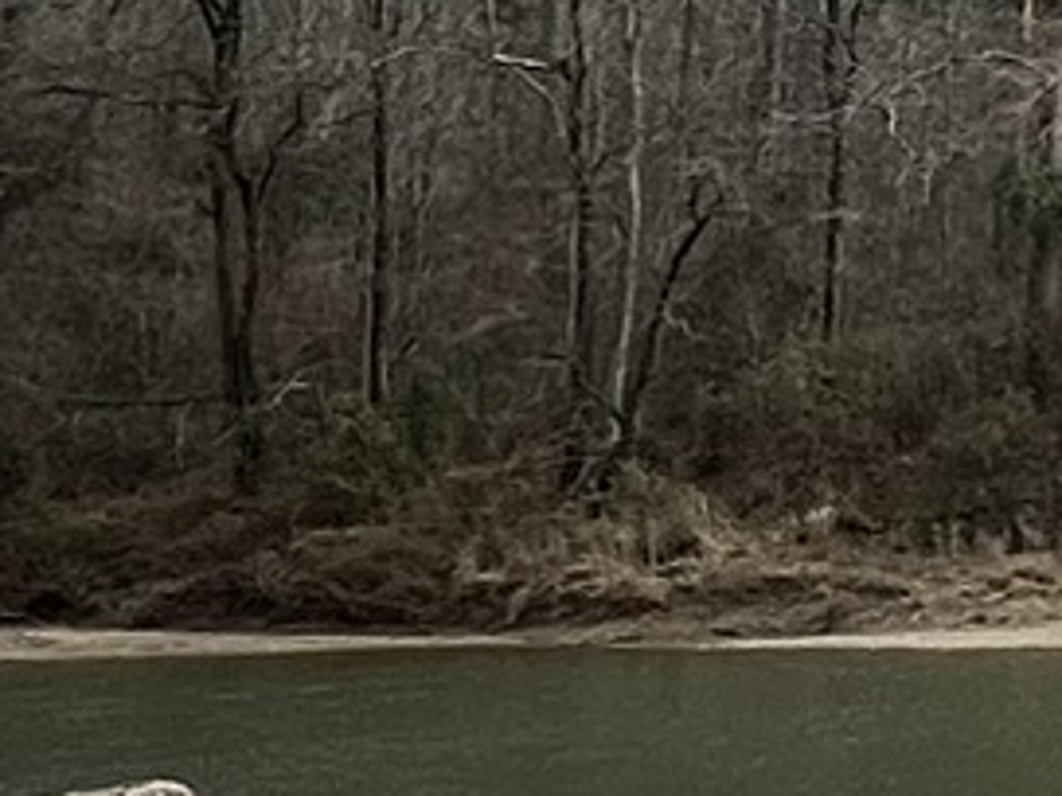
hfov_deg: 15.1
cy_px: 20
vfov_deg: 14.9
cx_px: 2296
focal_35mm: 98
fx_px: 3007
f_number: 1.8
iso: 32
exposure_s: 1/2273
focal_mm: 1.57
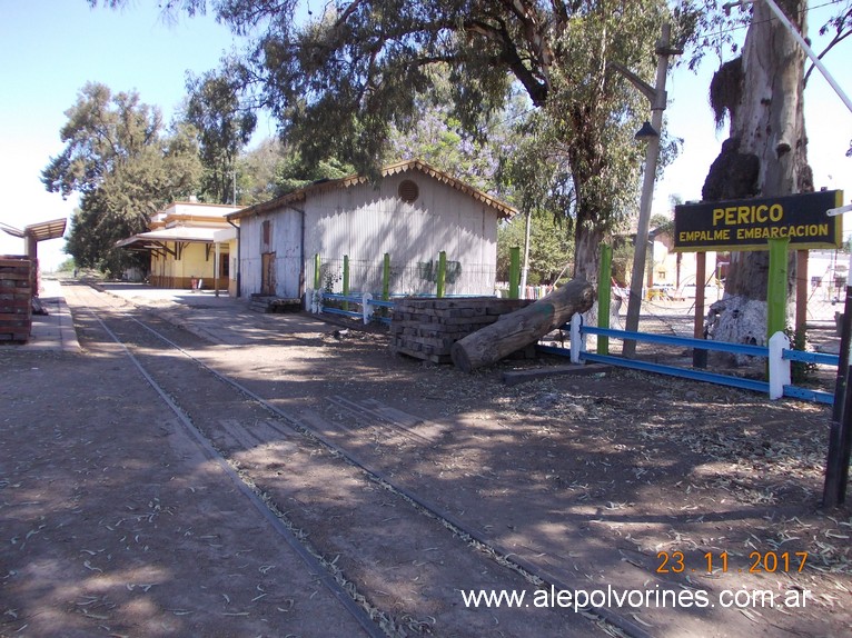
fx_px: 689
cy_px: 319
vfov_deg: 49.7
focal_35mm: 28
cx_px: 426
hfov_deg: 63.5
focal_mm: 4
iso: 80
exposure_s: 1/500
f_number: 2.7
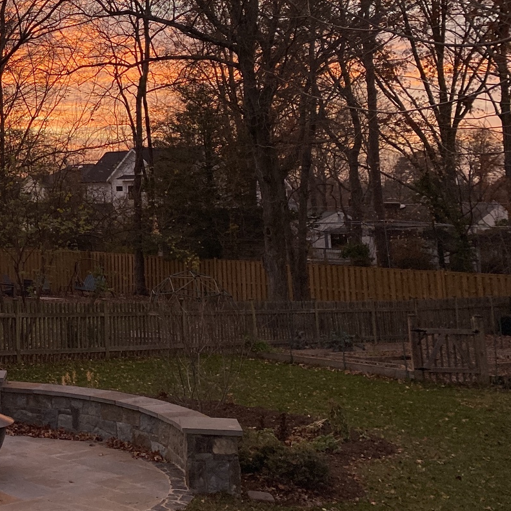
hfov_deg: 26.3
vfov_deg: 28.6
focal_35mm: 58
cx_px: -105
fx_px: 969
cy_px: 67
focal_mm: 4.25
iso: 100
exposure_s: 1/122
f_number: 1.8
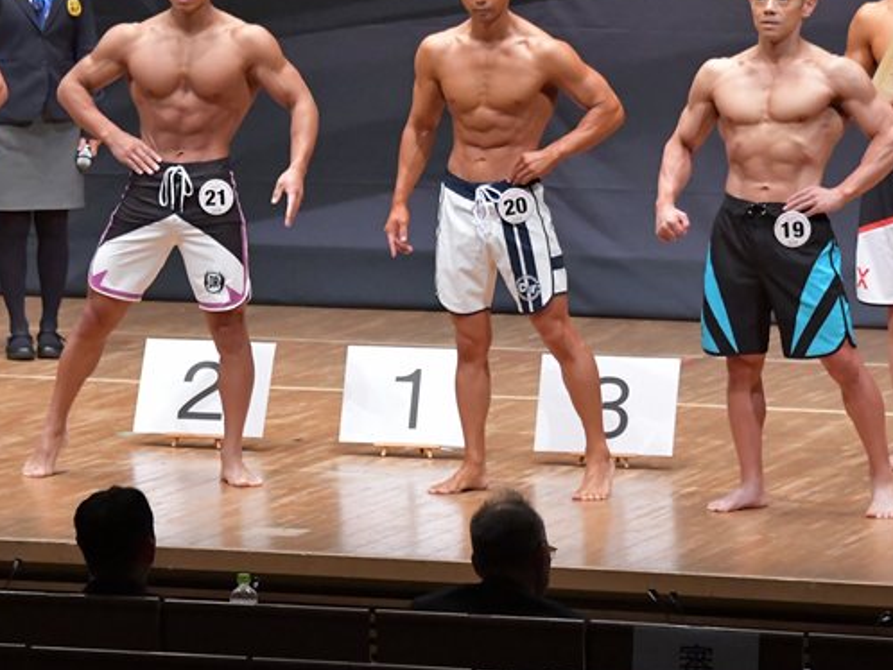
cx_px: 334
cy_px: 235
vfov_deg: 4.9
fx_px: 7795
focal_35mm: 302
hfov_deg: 6.6
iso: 8000
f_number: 5.6
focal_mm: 135
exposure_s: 1/400
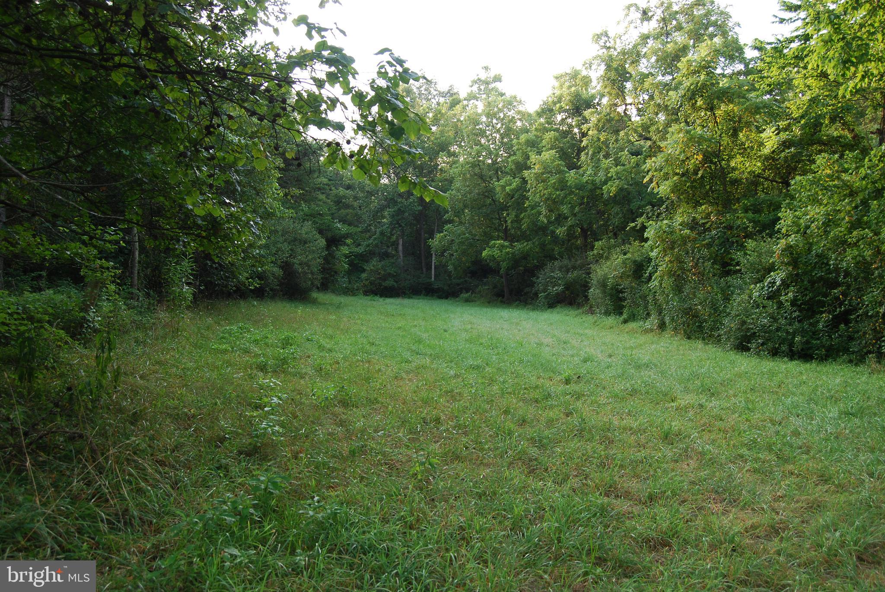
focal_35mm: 30
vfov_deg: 43.7
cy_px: 296
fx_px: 738
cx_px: 442
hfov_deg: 61.9
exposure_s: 1/60
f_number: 5.6
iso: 200
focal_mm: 20
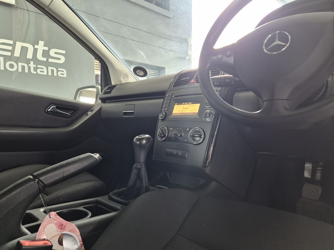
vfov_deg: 58.9
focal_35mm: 23
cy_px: 125
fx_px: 222
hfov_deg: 73.9
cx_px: 167
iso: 320
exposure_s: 1/100
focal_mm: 5.4
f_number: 1.8
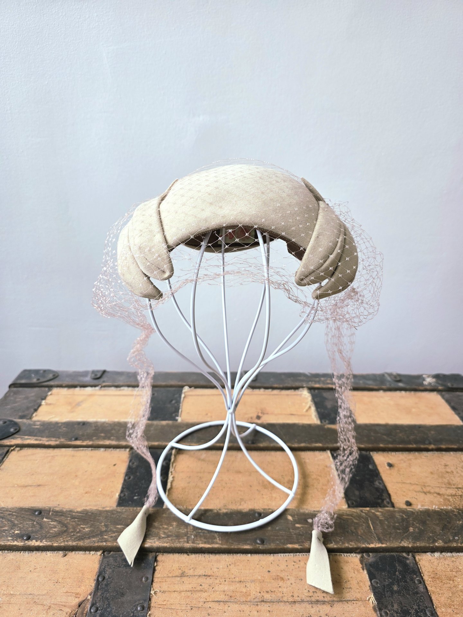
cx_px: 232
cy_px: 308
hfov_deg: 58.9
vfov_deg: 73.9
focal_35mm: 23
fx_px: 410
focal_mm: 6.3
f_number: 1.7
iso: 80
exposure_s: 1/120
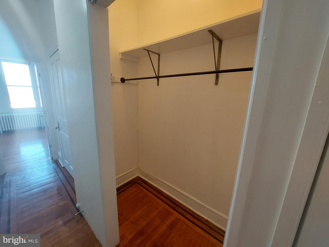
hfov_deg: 106.2
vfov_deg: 89.9
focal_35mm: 13
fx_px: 124
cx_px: 164
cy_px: 124
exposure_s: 1/60
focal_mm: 1.74
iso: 200
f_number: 2.2
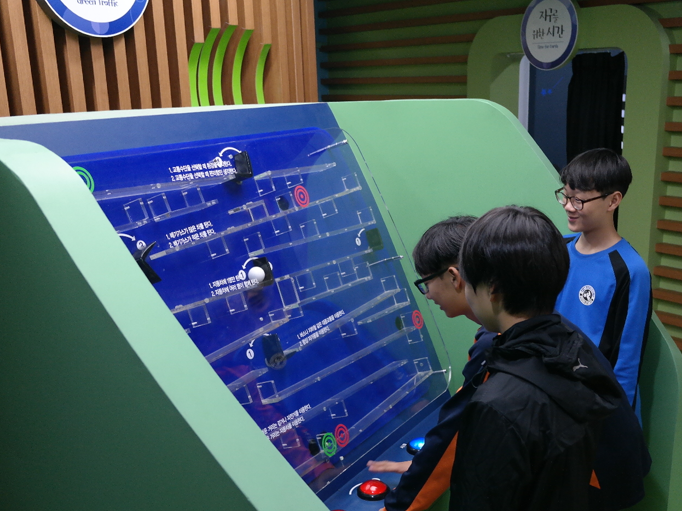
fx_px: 788
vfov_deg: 35.8
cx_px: 375
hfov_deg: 46.7
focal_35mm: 40
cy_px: 307
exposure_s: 1/40
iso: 800
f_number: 3.5
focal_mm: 20
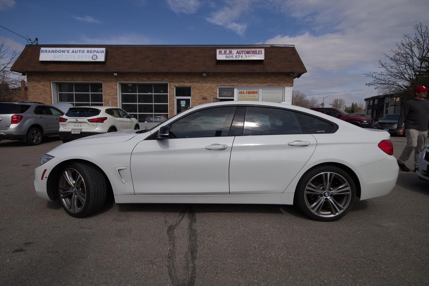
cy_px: 143
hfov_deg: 90.0
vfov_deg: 67.5
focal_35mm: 18
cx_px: 214
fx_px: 215
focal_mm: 12
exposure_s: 1/250
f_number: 11
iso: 100
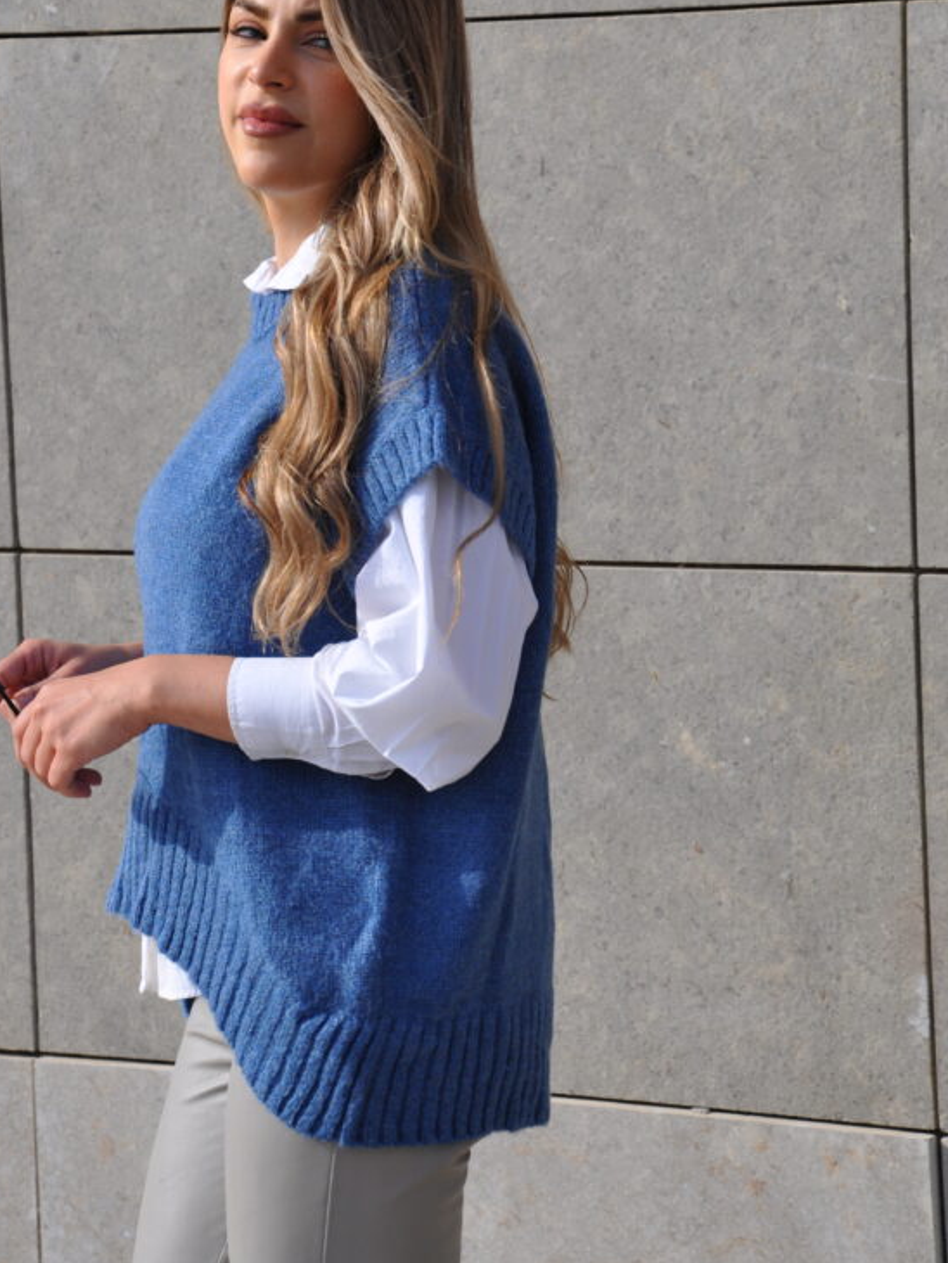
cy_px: 511
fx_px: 4875
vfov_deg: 14.8
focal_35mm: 134
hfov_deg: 11.1
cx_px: 445
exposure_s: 1/320
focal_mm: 75
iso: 200
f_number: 9
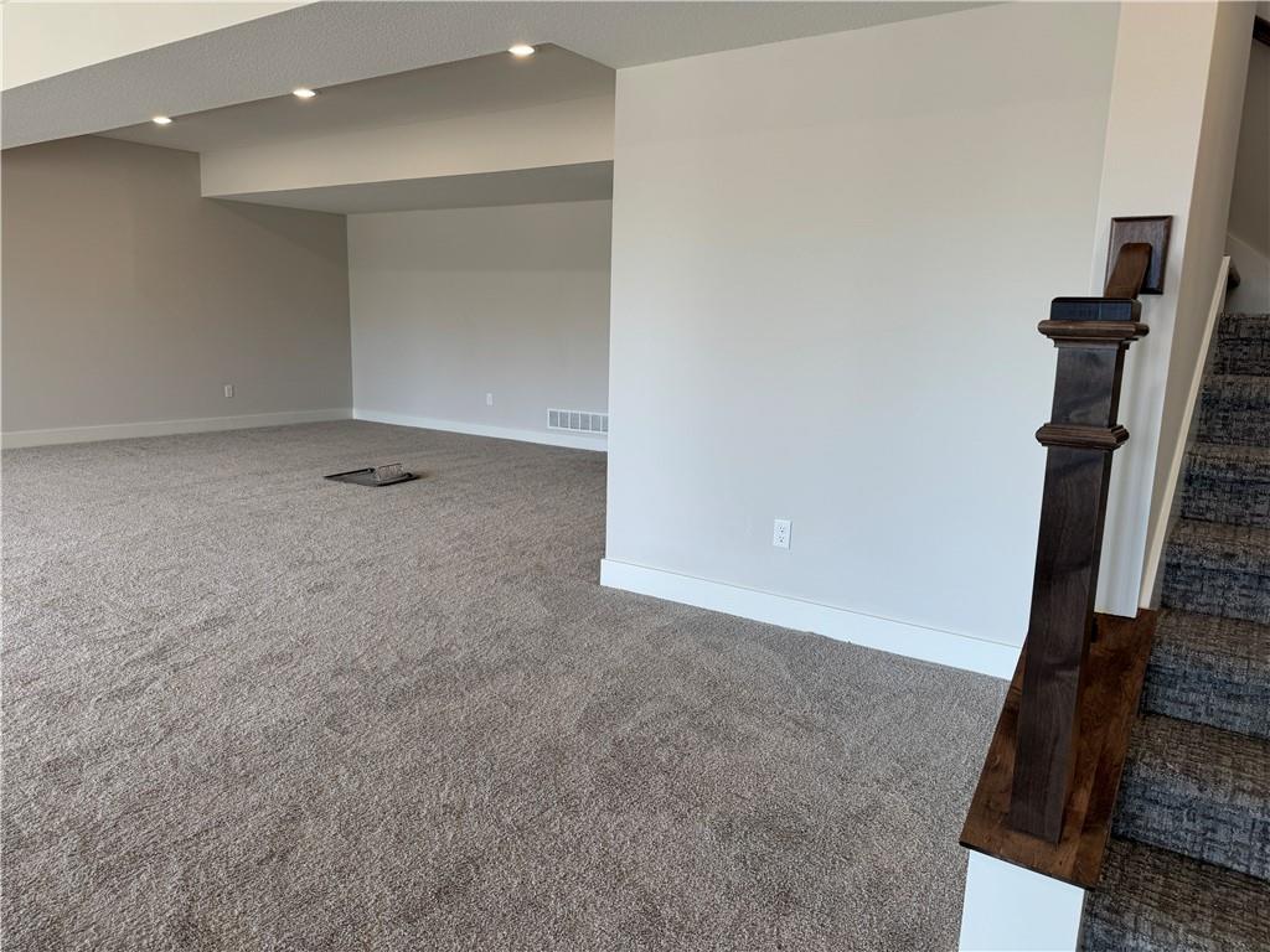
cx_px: 635
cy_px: 476
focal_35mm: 24
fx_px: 881
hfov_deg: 71.6
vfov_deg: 56.8
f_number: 1.78
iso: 50
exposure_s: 1/122
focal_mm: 6.76
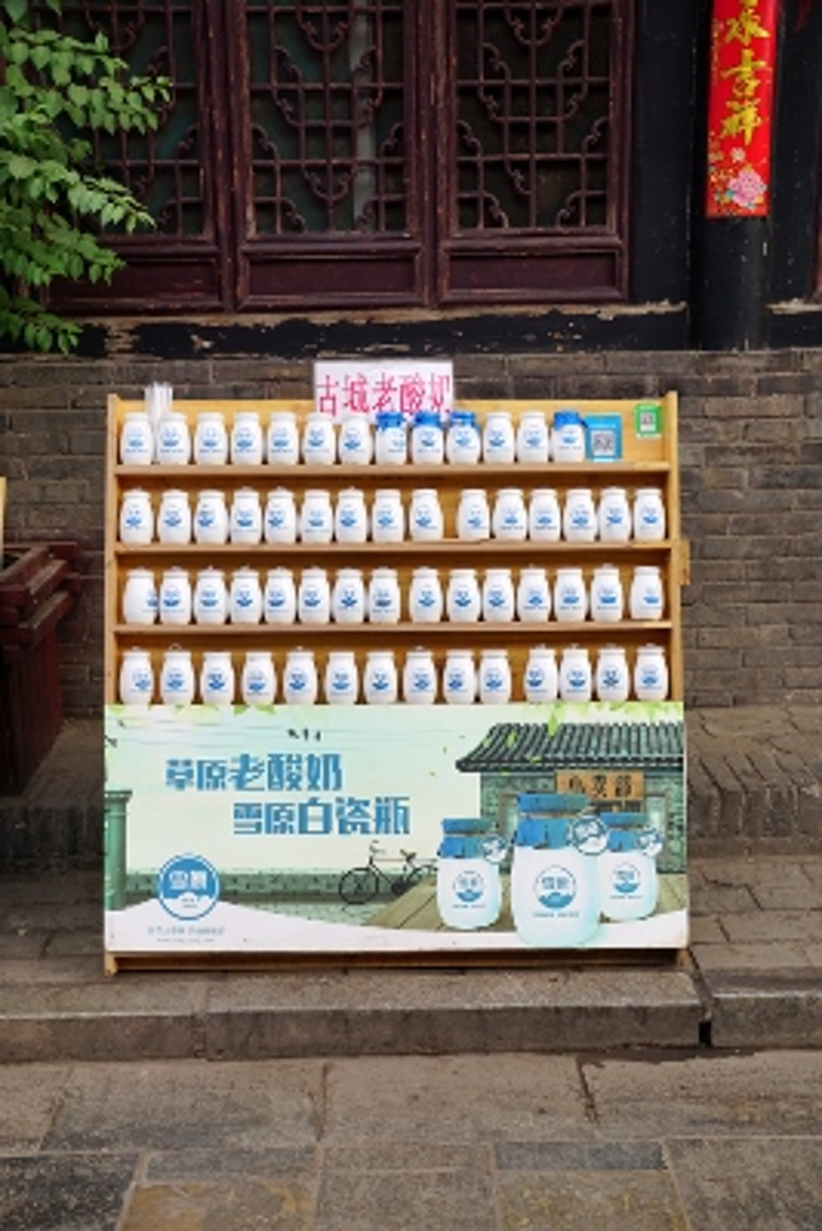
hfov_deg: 31.9
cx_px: 411
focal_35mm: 42
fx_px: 1437
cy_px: 616
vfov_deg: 46.4
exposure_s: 1/100
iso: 100
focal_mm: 28
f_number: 8
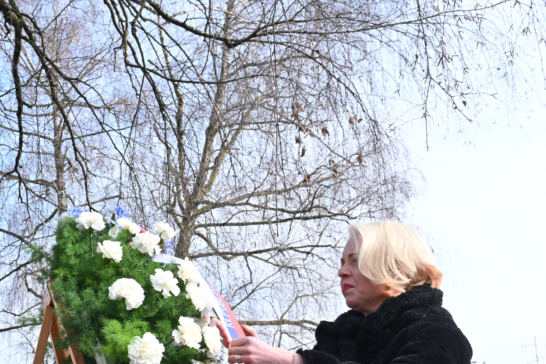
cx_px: 56
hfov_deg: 31.8
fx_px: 910
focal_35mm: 60
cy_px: 344
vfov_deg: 22.0
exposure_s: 1/800
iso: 1250
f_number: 9
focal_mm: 30
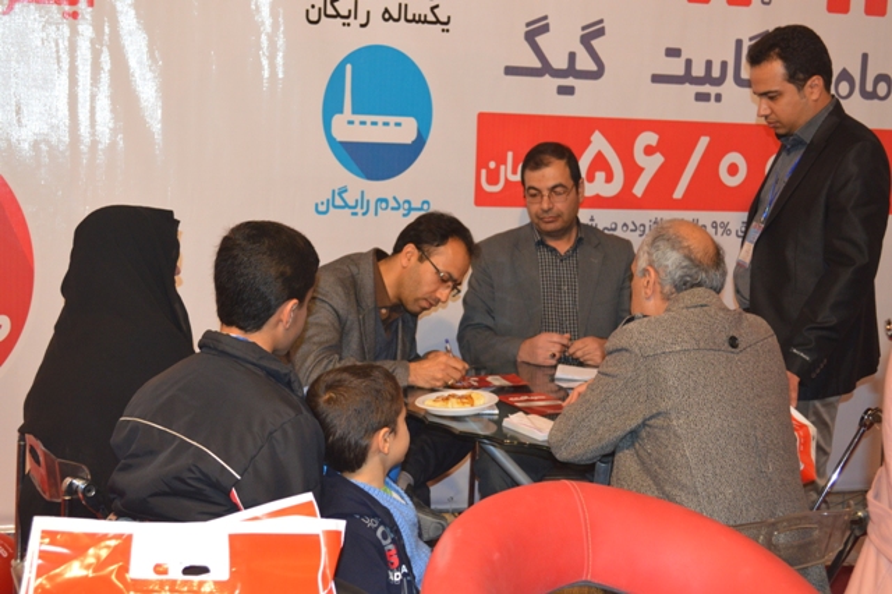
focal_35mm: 51
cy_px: 297
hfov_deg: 38.9
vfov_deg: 26.5
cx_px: 446
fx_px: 1263
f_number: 5
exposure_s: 1/60
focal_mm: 34
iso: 1100
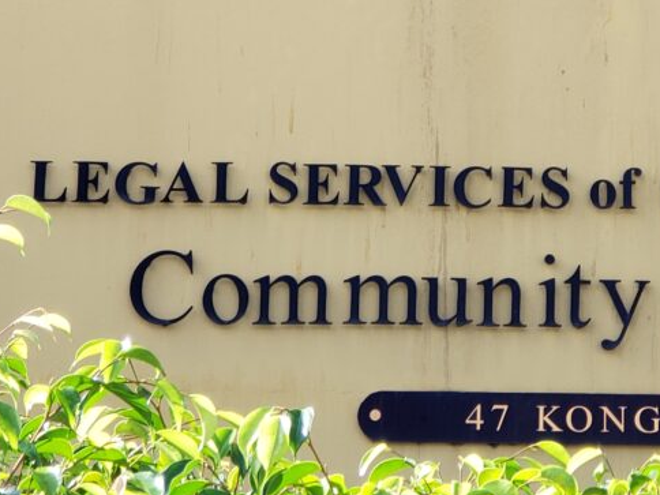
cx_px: 607
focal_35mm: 110
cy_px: -23
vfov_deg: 13.2
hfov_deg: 17.6
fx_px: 2097
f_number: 2.4
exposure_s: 1/217
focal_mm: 6
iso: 32
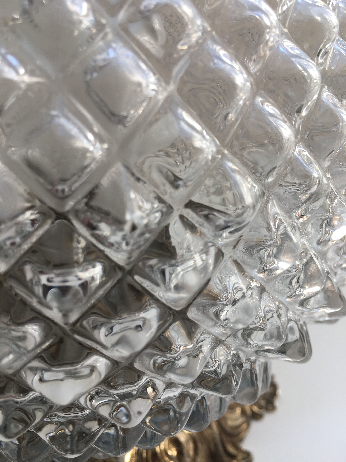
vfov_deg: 61.7
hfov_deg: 48.2
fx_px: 386
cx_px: 173
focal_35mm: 29
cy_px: 231
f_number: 2.2
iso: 25
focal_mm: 4.15
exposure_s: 1/125
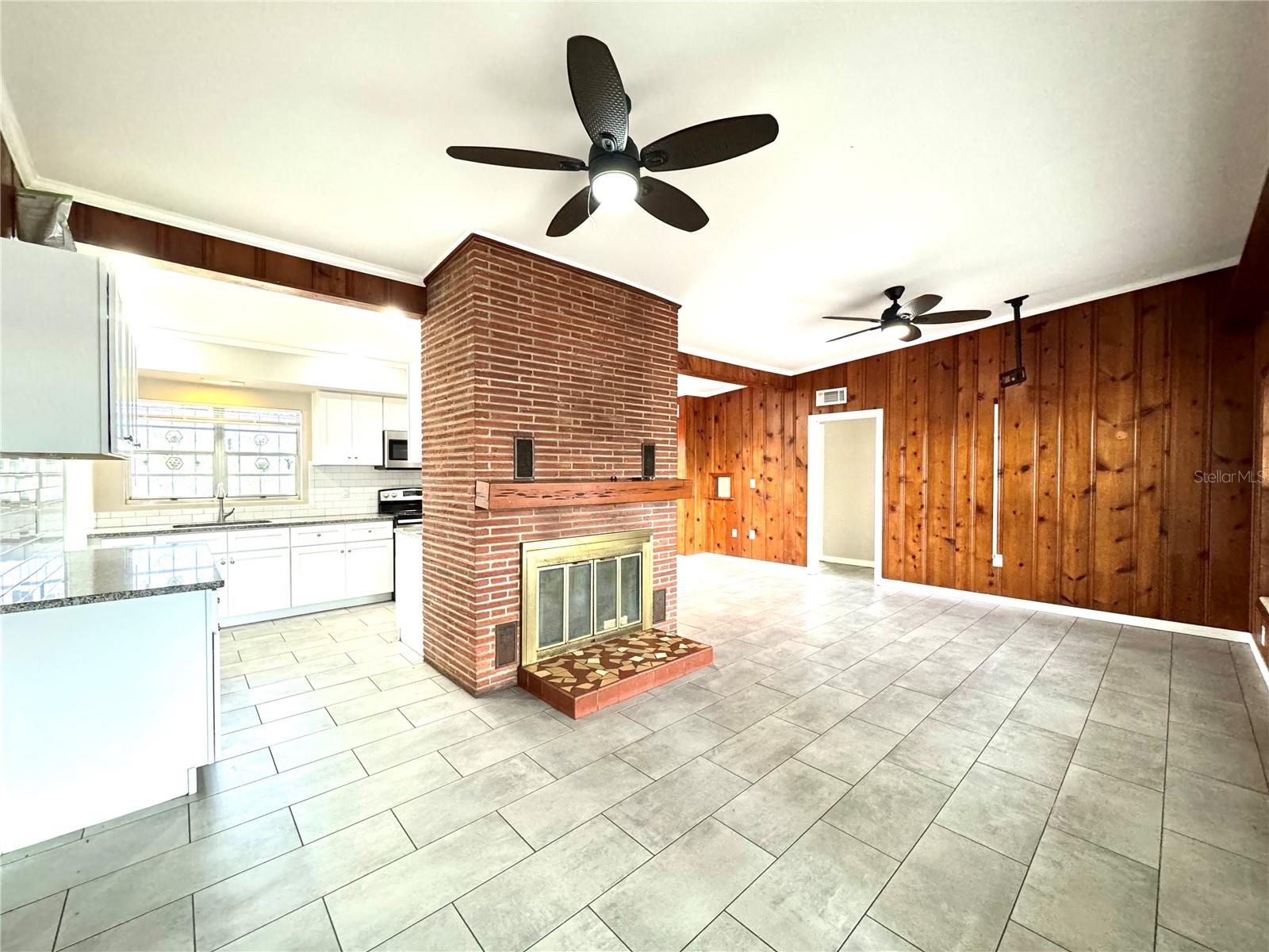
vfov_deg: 85.7
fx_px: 513
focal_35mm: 14
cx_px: 634
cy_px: 476
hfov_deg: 102.1
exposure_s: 1/60
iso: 400
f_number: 2.2
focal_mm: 2.22
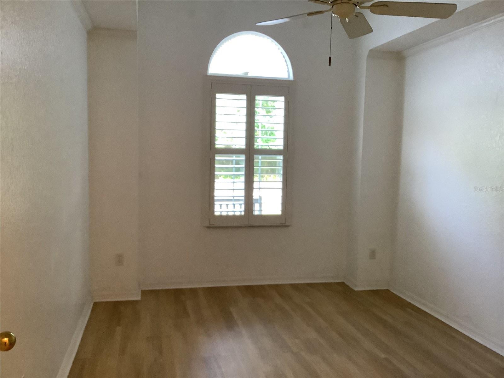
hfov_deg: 58.4
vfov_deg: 45.4
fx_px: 451
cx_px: 252
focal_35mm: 31
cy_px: 189
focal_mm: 3.3
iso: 320
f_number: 2.4
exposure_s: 1/60
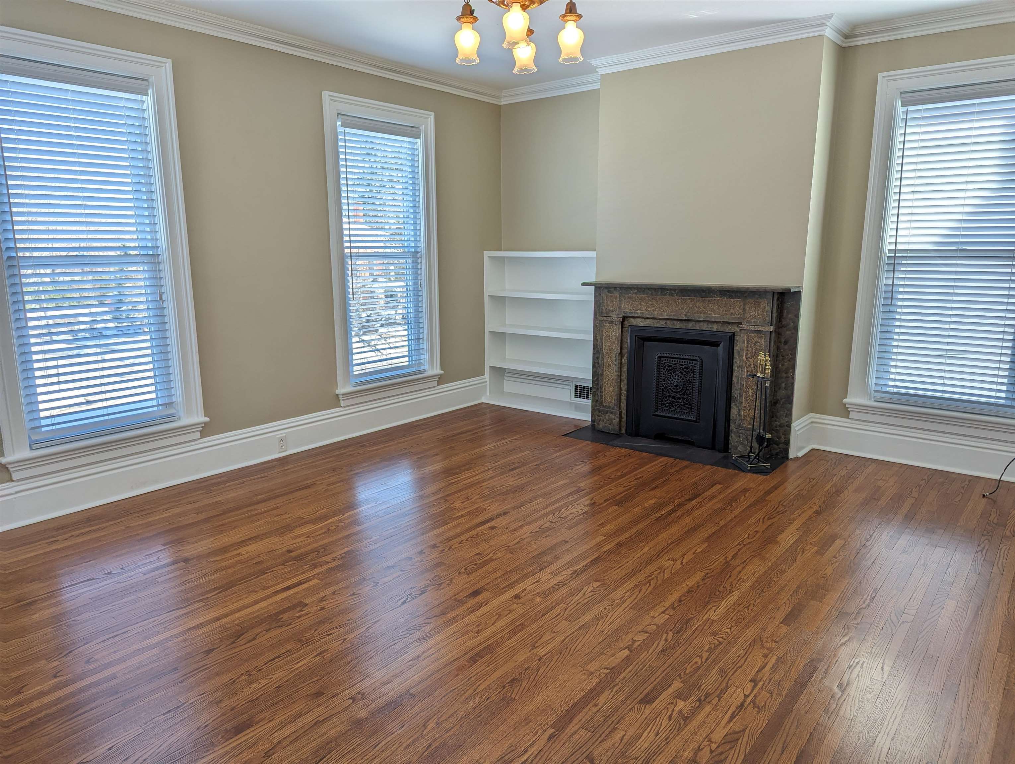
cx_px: 508
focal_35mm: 24
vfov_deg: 56.9
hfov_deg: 71.5
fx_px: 705
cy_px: 382
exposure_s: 1/360
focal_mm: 6.81
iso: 40
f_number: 1.85
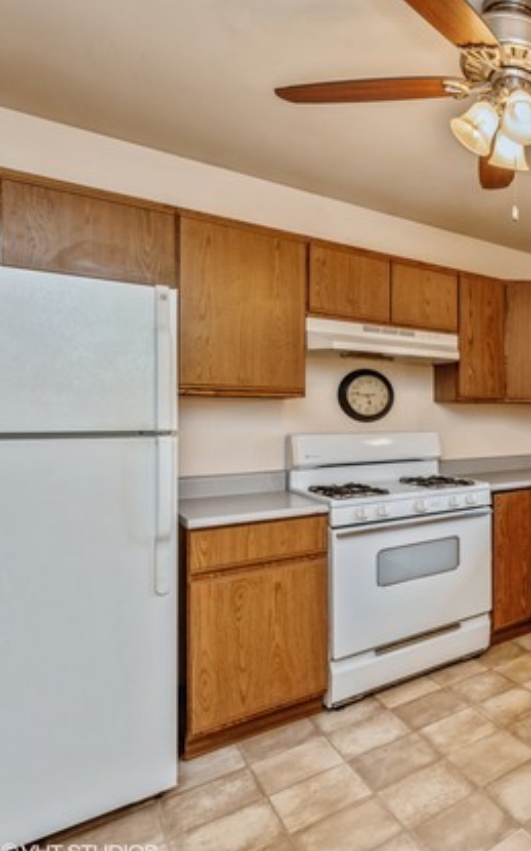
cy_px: 428
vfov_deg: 79.7
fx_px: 510
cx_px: 650
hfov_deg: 38.8
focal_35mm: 22
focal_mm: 14
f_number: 8
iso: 200
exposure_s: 1/13
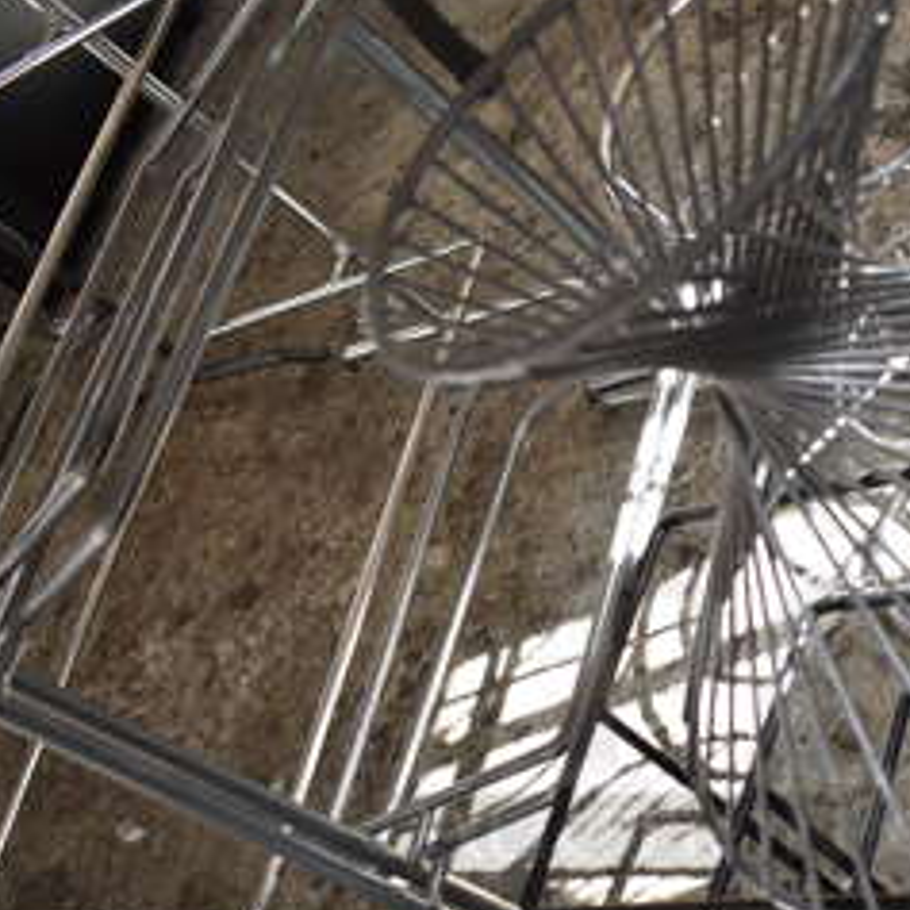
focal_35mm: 59
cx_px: 822
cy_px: 672
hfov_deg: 28.0
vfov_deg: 28.7
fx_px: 1755
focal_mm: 18
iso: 800
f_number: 3.5
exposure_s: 1/250
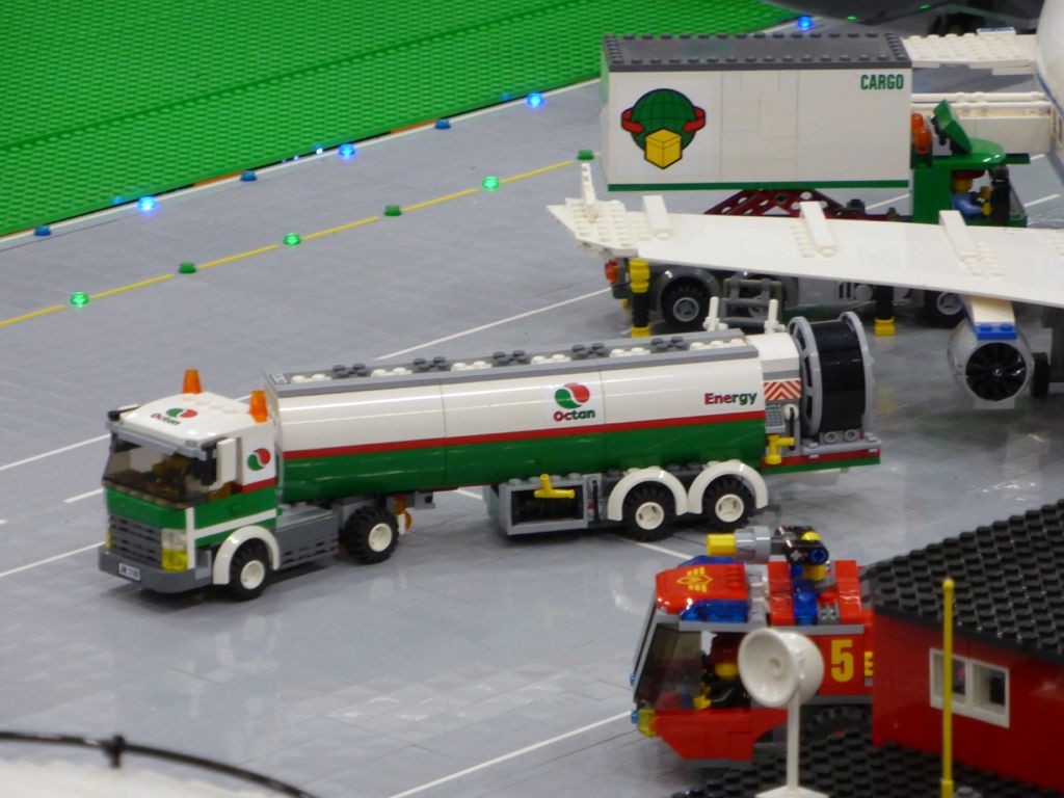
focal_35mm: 236
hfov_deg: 8.4
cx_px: 532
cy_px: 399
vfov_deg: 6.3
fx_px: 7254
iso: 400
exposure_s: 1/10
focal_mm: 38.2
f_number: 5.6
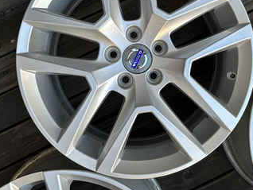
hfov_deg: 53.8
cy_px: 59
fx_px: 249
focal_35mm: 34
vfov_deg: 41.1
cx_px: 138
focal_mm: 6.86
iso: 64
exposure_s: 1/121
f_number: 1.78
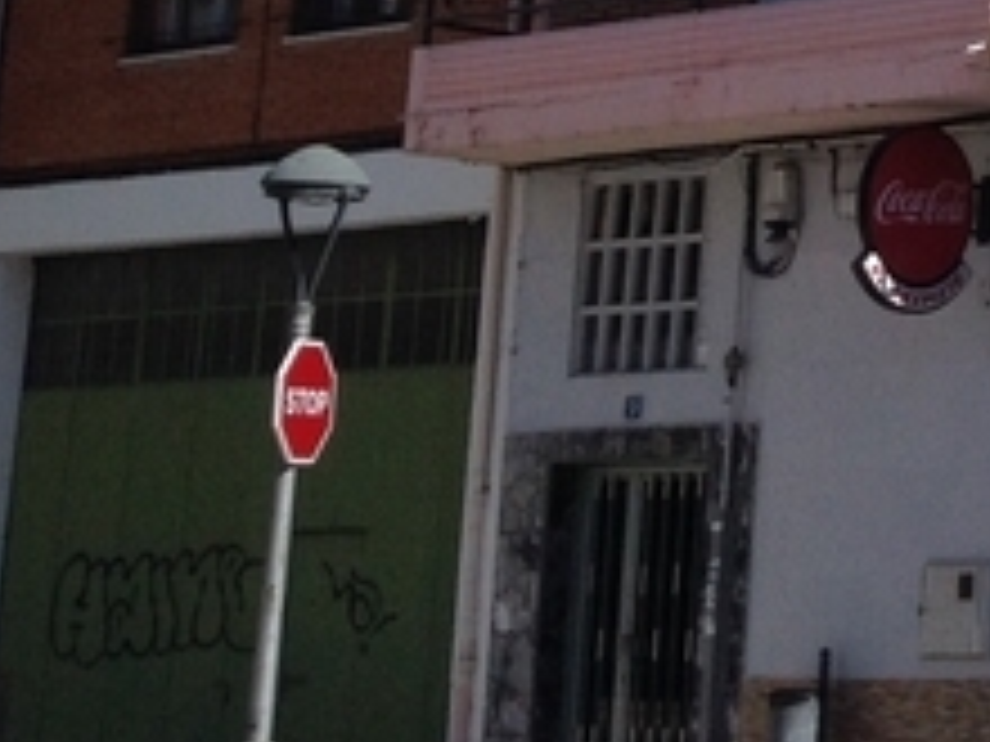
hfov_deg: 14.1
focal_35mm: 127
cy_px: -506
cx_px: 1674
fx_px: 3632
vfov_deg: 11.0
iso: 50
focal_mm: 4.28
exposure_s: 1/2519
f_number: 2.4
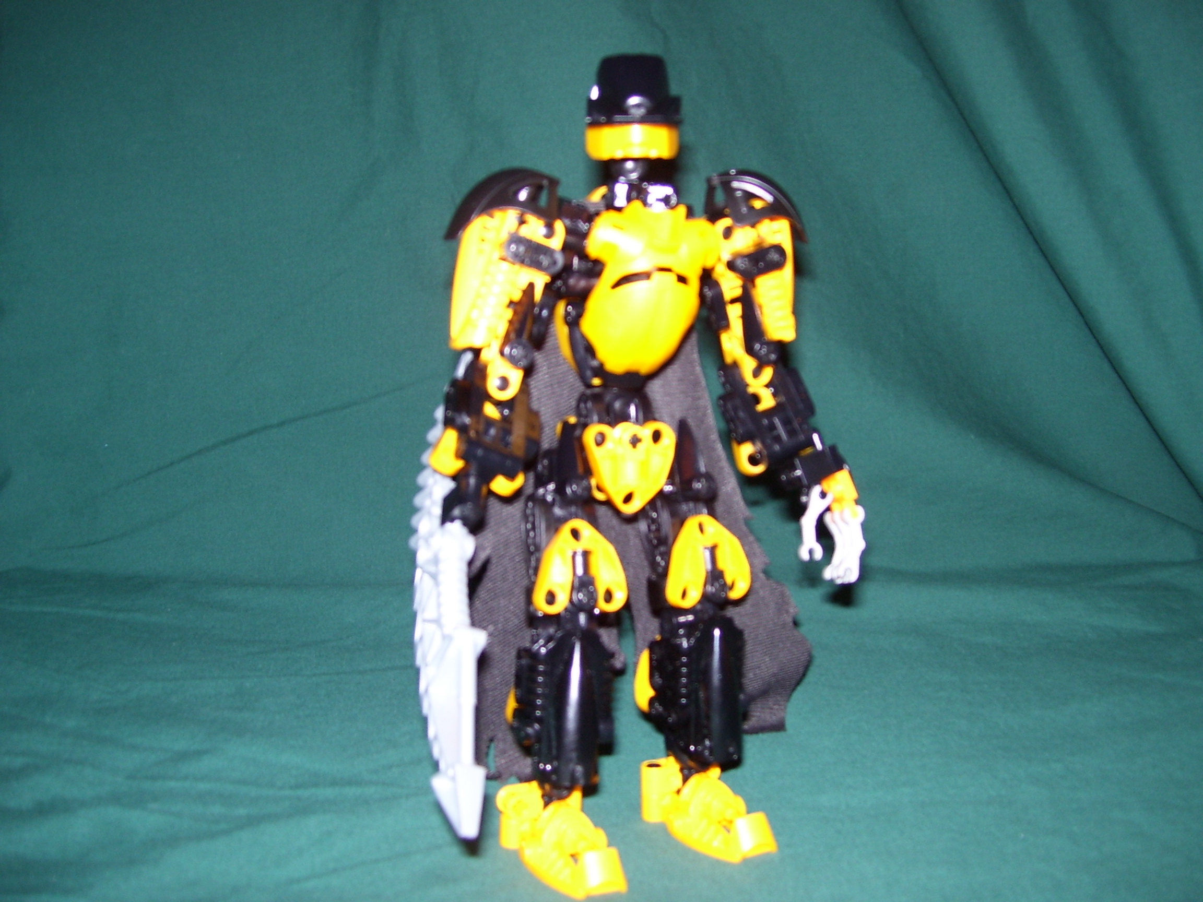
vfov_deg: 39.7
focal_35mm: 36
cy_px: 451
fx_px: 1251
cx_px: 602
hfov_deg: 51.4
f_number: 2.7
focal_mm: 6
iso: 80
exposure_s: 1/60
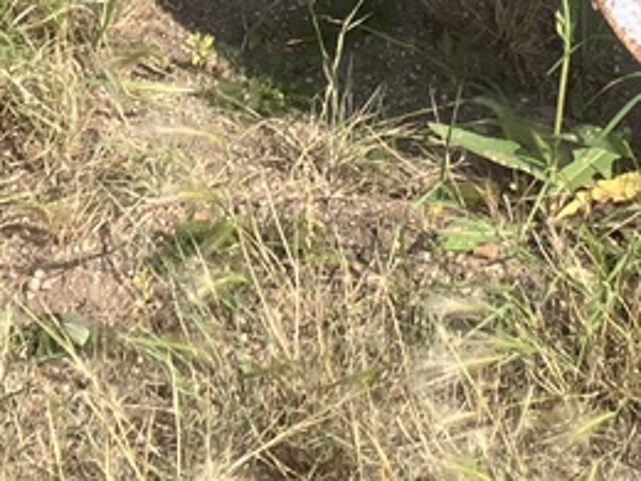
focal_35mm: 152
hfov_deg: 13.0
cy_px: -249
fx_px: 2815
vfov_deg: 9.5
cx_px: 366
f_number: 1.8
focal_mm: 3.99
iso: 32
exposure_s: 1/1033
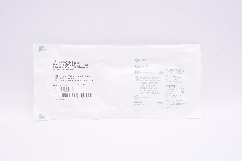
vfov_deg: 30.8
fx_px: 292
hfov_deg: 45.0
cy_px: 80
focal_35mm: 44
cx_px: 121
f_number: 13
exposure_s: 1/25
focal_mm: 29
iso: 800
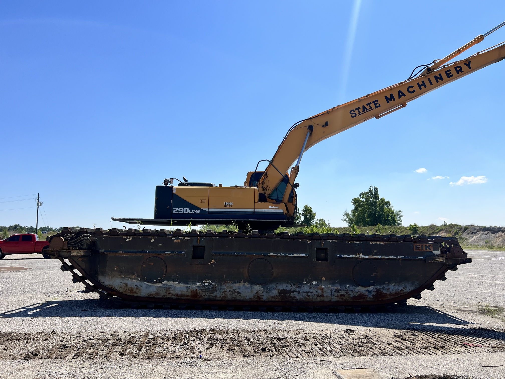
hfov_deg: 67.3
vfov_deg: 53.1
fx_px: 379
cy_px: 190
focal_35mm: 26
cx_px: 252
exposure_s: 1/6993
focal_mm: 5.7
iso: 50
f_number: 1.5
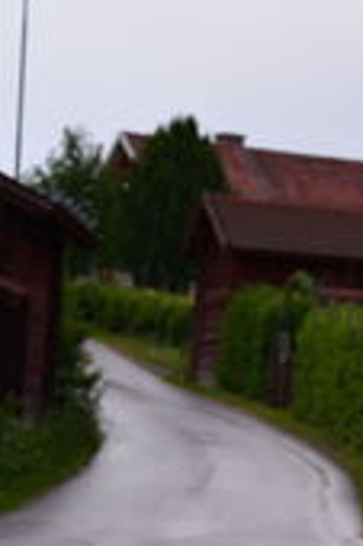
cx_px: 324
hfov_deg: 6.8
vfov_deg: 10.2
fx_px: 3031
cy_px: 515
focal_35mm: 200
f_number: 4.5
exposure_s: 1/250
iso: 100
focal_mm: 85
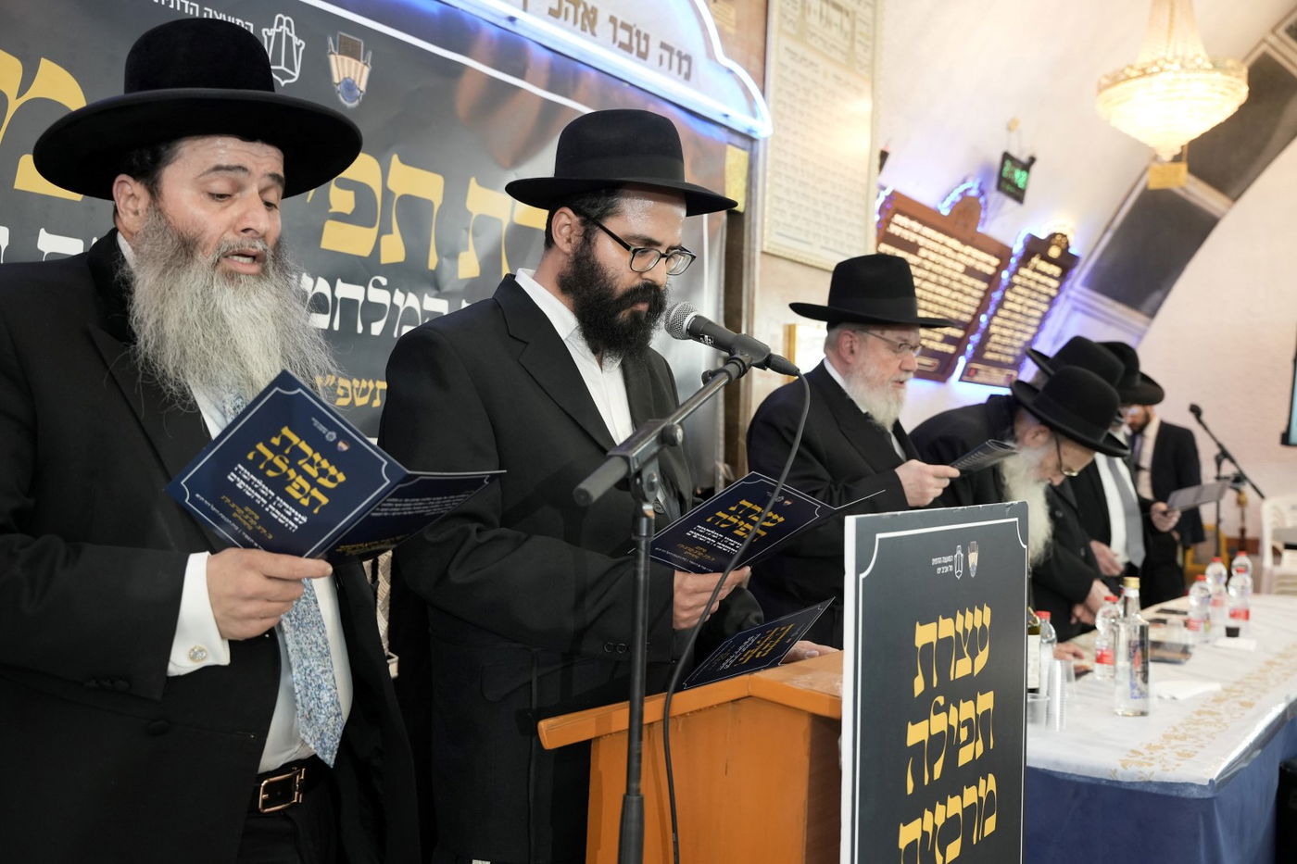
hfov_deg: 54.4
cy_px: 432
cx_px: 648
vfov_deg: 37.8
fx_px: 1261
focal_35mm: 35
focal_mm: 35
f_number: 4
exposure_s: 1/200
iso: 2500
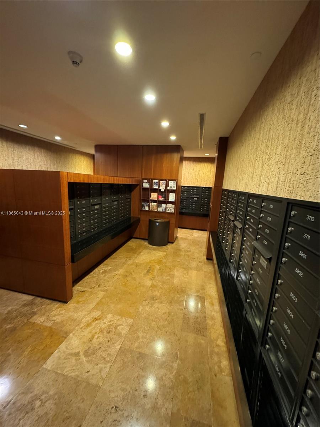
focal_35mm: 14
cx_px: 160
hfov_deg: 85.7
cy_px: 214
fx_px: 173
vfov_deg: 102.1
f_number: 2.2
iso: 1250
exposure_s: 1/60
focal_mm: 2.22
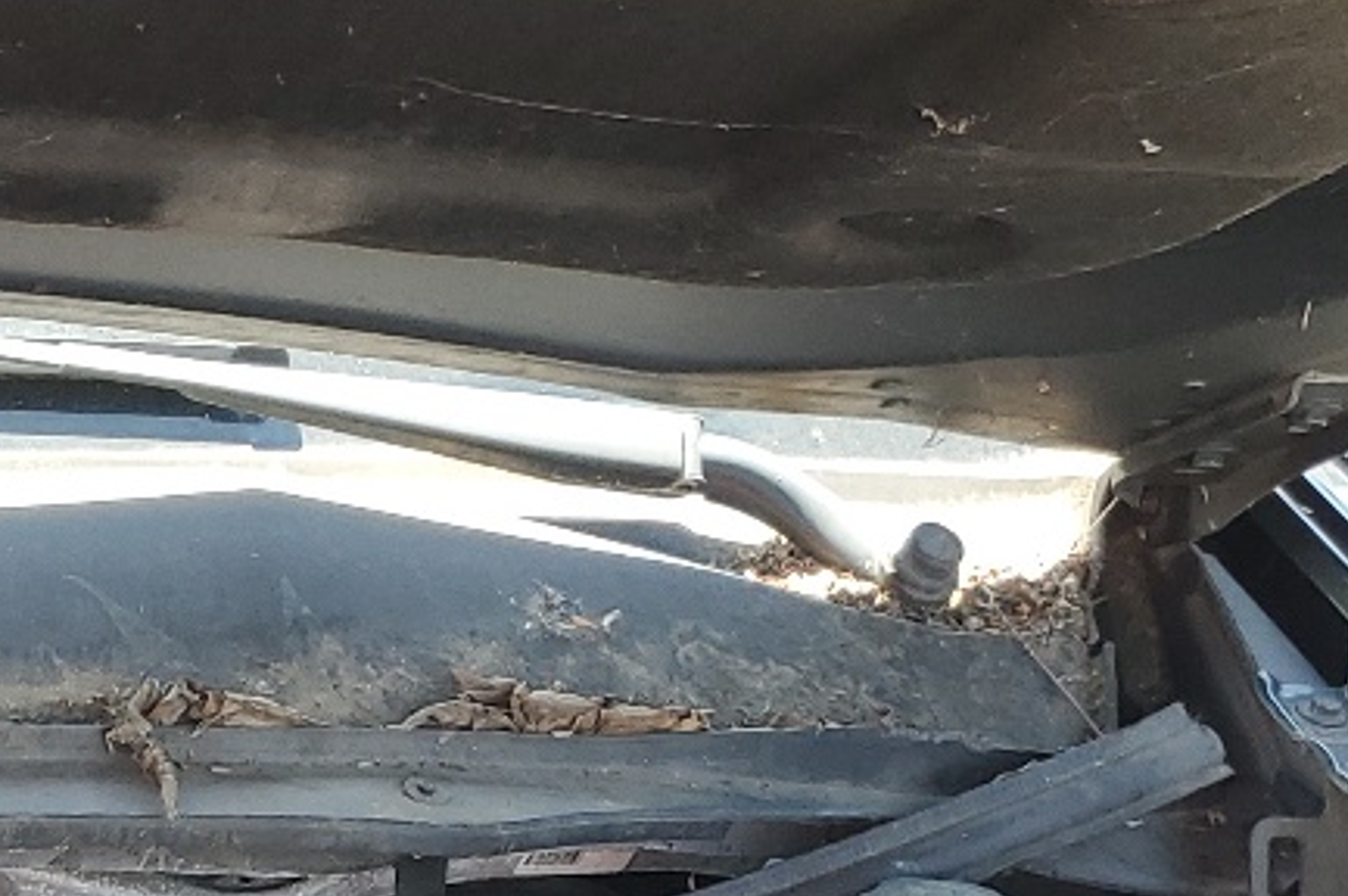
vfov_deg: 12.4
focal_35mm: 100
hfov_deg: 18.3
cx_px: -641
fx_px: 3741
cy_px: 1677
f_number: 1.5
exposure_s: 1/185
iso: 50
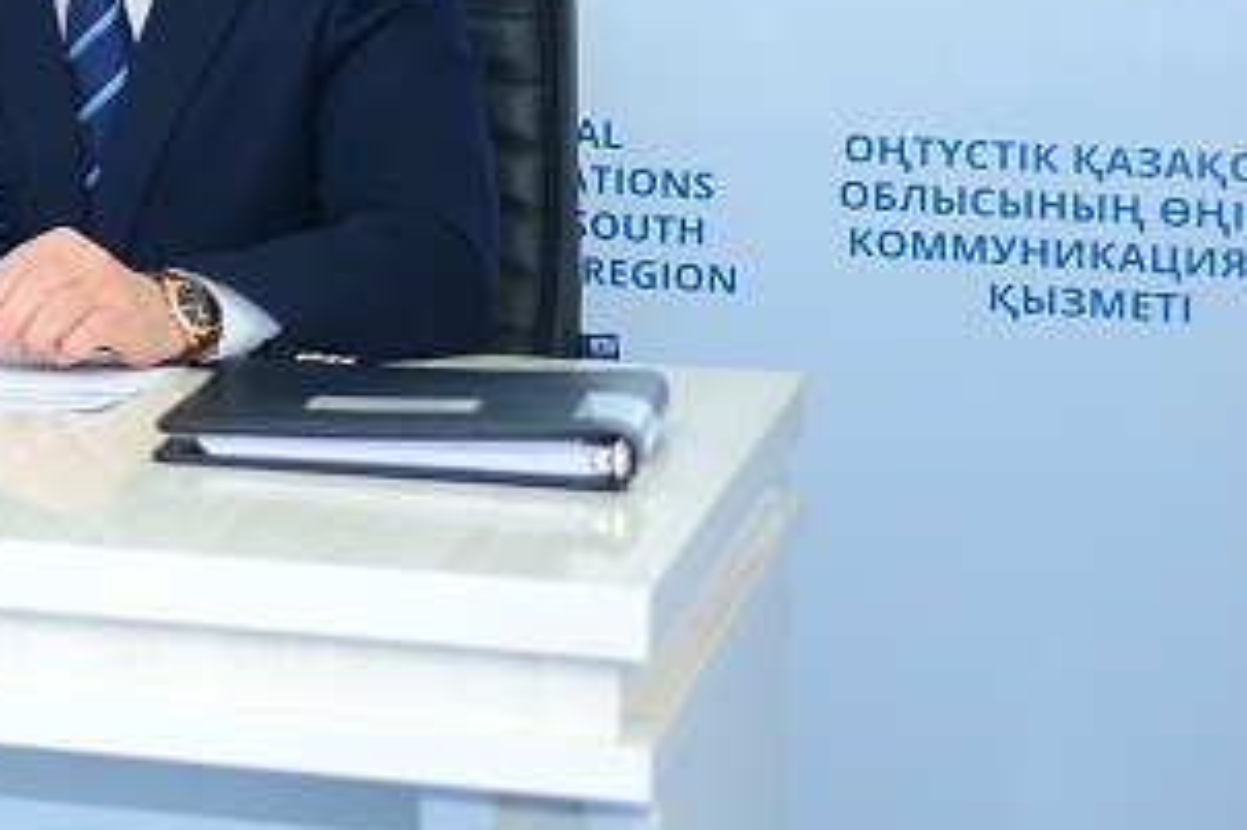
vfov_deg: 8.9
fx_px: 5227
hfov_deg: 12.2
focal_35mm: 151
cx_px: -1185
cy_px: -322
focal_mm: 38
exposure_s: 1/160
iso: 400
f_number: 2.8
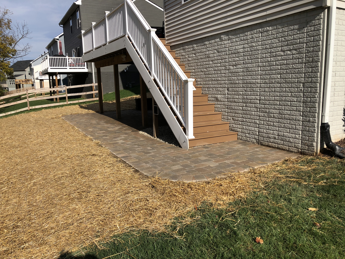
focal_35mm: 28
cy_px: 130
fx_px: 279
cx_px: 172
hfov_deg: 63.4
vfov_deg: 49.7
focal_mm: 3.99
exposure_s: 1/2667
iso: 20
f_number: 1.8
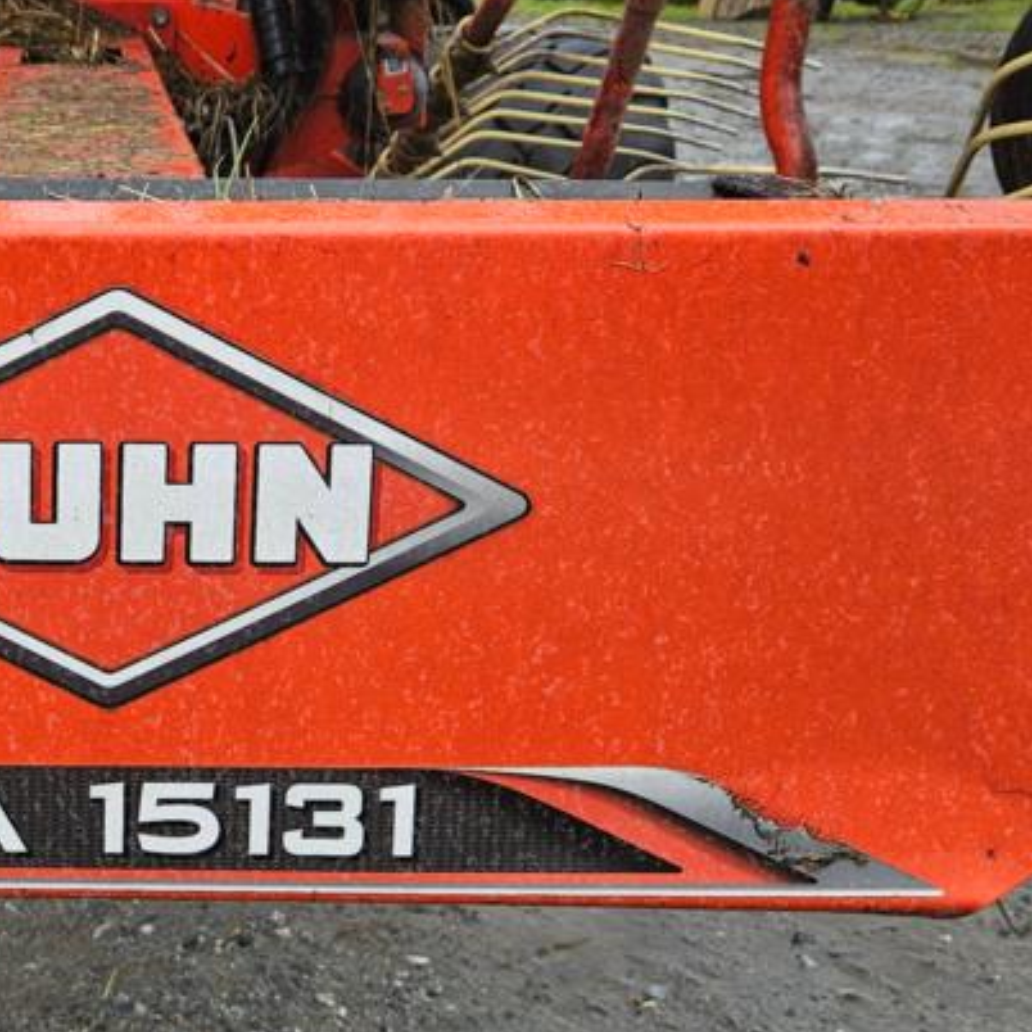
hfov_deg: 28.9
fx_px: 1889
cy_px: 603
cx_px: 32
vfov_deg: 30.5
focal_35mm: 56
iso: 25
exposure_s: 1/353
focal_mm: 5.4
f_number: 1.8
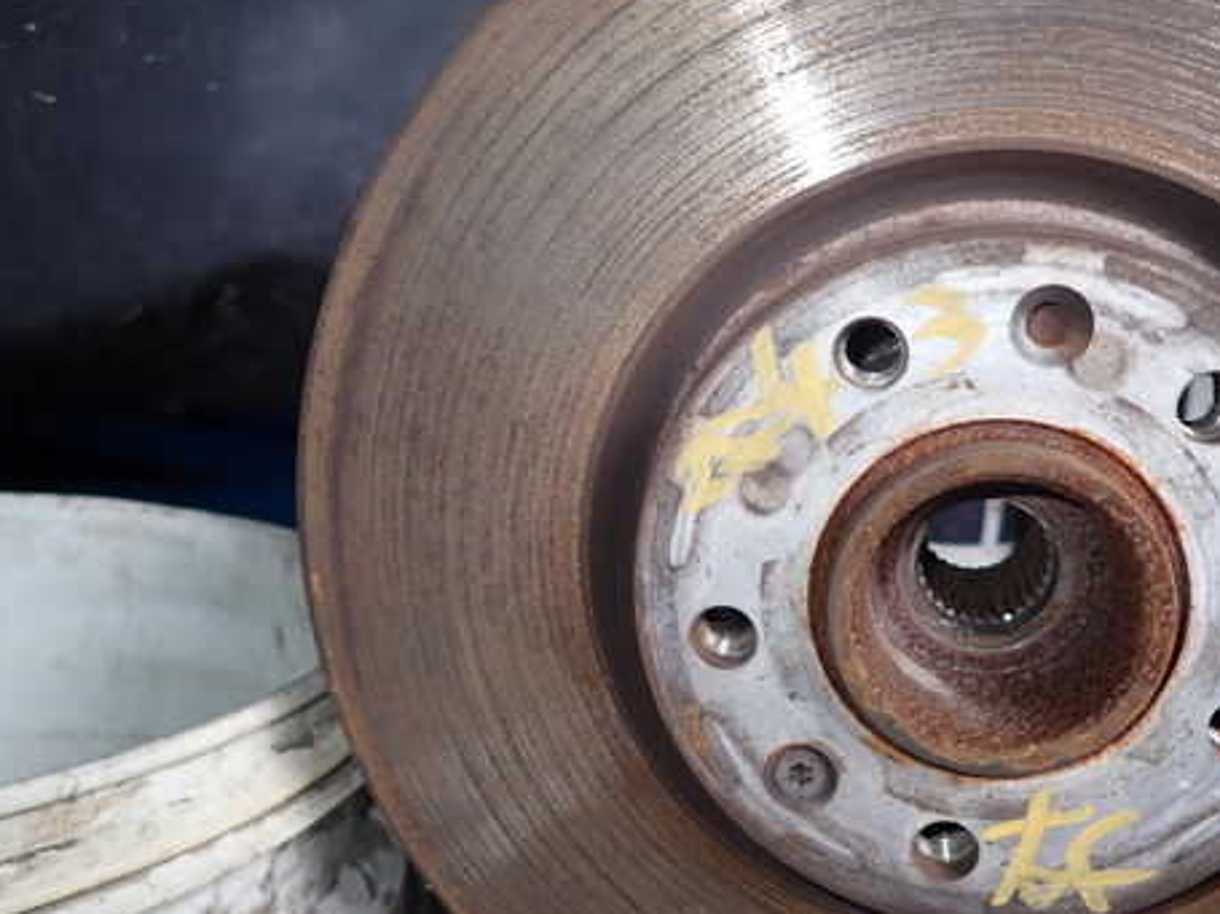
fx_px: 1163
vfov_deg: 42.9
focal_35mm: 33
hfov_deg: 54.6
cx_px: 775
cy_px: 501
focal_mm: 4.5
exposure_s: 1/30
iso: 100
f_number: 5.6
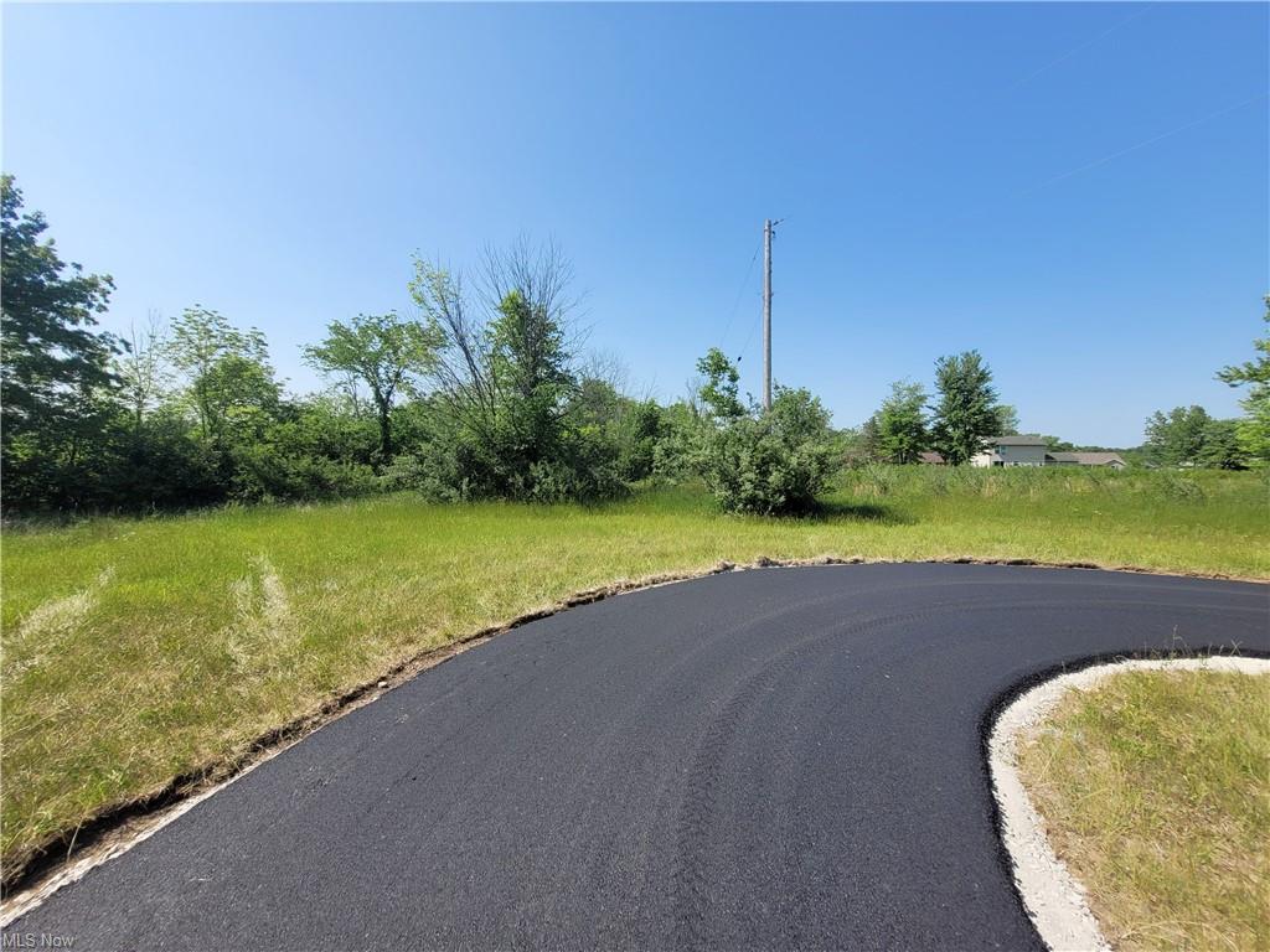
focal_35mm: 13
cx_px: 635
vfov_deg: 89.9
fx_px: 477
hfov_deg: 106.2
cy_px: 476
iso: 40
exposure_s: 1/1215
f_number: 2.2
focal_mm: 1.74
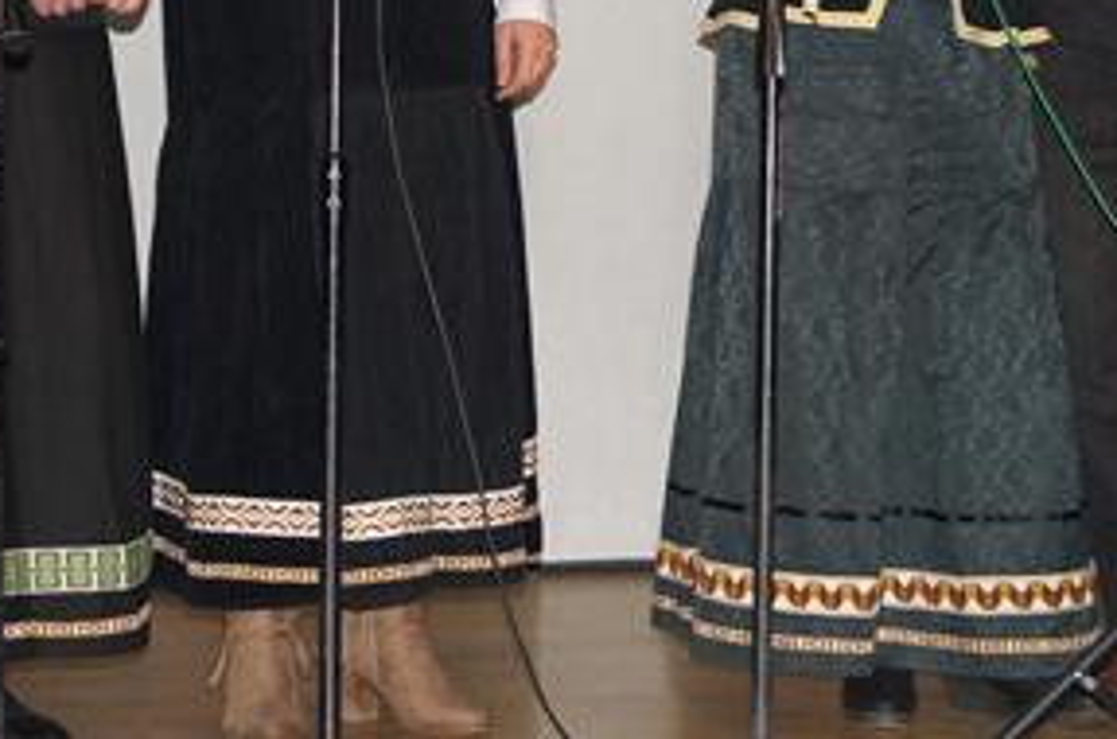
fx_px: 3932
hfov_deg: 16.1
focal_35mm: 127
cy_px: -6
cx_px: 245
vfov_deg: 10.6
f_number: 5
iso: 800
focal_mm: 35
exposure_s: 1/125
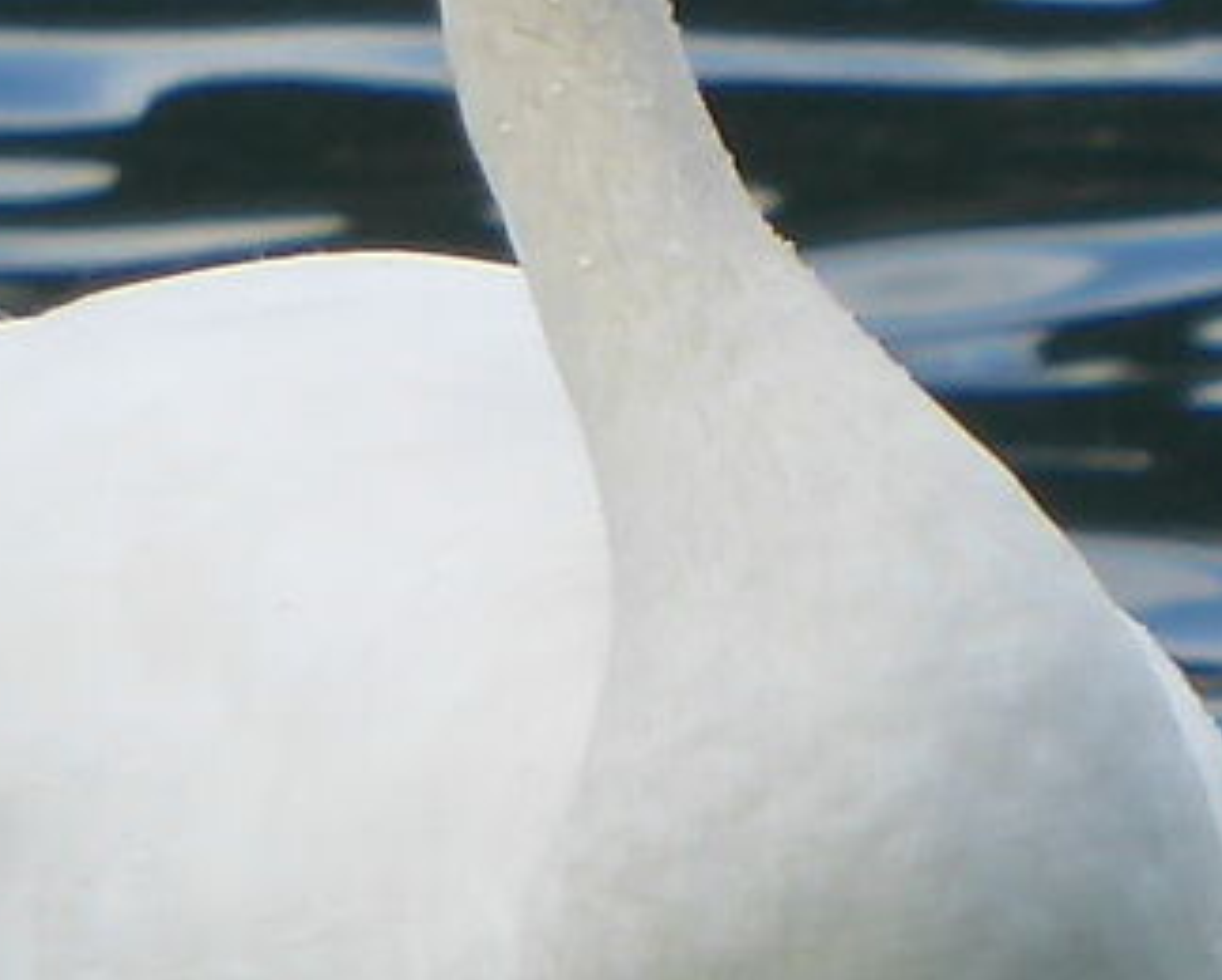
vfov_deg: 0.7
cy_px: 788
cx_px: 1569
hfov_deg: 0.9
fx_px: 81835
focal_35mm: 2260
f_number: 5.7
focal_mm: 50.5
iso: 80
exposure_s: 1/160
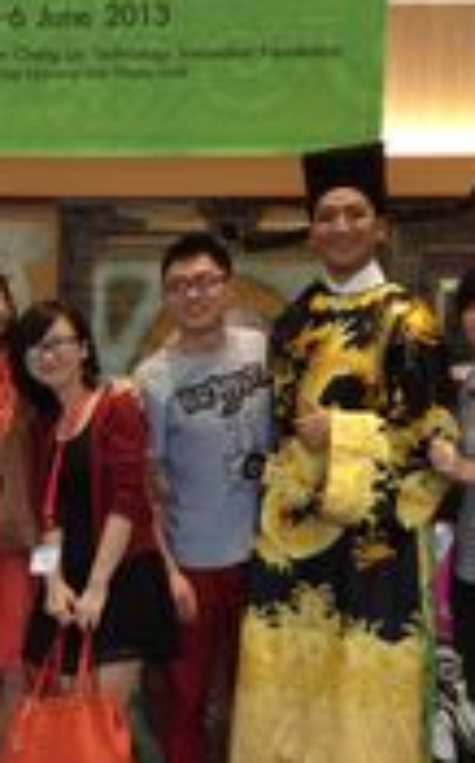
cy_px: 432
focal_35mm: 85
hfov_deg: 15.1
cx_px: 13
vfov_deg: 24.4
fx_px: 1765
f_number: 2.4
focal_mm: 4.28
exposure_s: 1/20
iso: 80
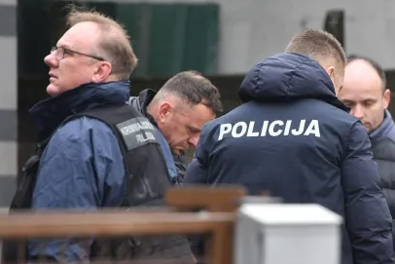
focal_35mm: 374
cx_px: 306
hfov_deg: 5.5
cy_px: 178
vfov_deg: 3.7
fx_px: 4105
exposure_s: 1/400
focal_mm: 200
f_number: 5
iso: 800
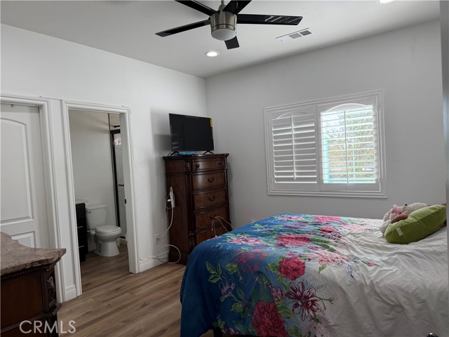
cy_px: 168
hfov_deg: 71.6
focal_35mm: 24
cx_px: 224
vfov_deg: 56.8
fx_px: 311
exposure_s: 1/206
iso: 125
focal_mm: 6.76
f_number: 1.78
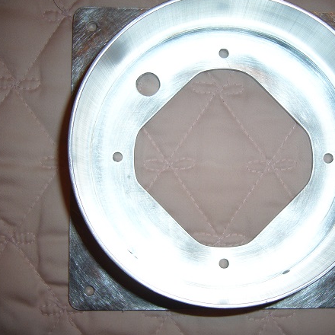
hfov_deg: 37.2
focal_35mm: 45
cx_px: 223
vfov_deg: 37.5
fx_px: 493
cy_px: 160
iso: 80
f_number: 2.8
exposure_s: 1/30
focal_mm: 5.8
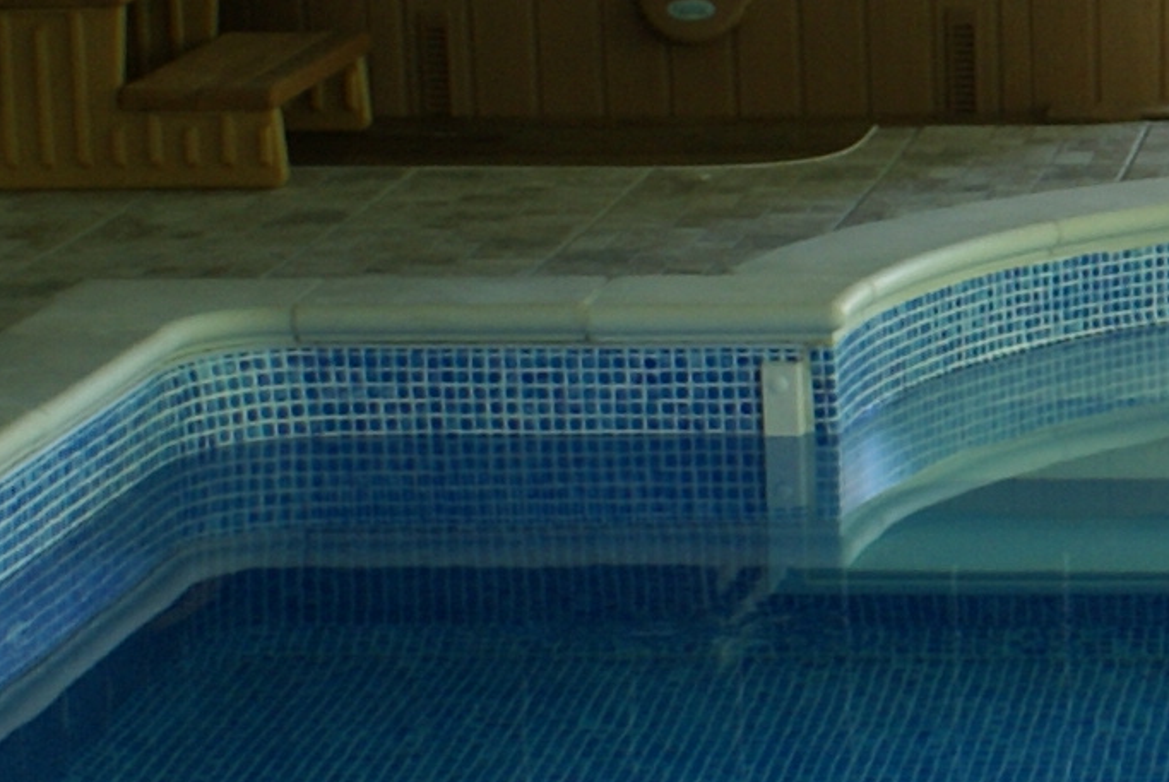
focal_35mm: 153
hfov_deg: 12.8
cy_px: 137
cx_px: 1667
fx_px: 4973
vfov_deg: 9.0
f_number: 3.5
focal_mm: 18
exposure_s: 1/30
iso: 100
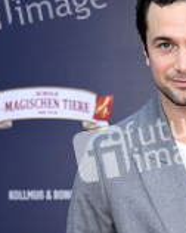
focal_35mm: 219
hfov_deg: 7.0
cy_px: 221
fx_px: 1510
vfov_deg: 8.8
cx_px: 192
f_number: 5.6
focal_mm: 92
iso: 640
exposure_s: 1/250
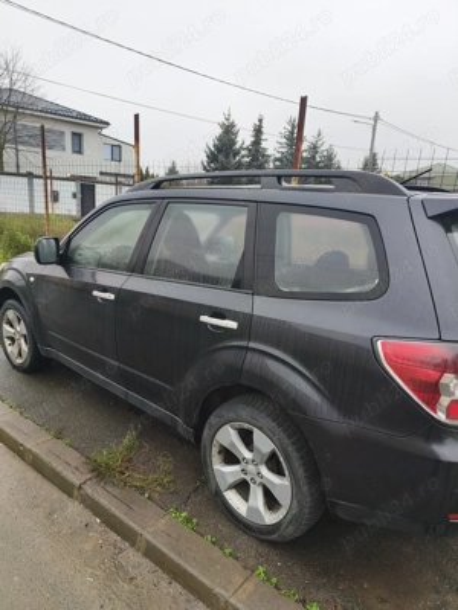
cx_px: 229
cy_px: 305
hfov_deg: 58.9
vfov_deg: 73.9
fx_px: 406
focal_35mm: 23
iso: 125
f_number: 1.65
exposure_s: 1/99.9
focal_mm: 6.14
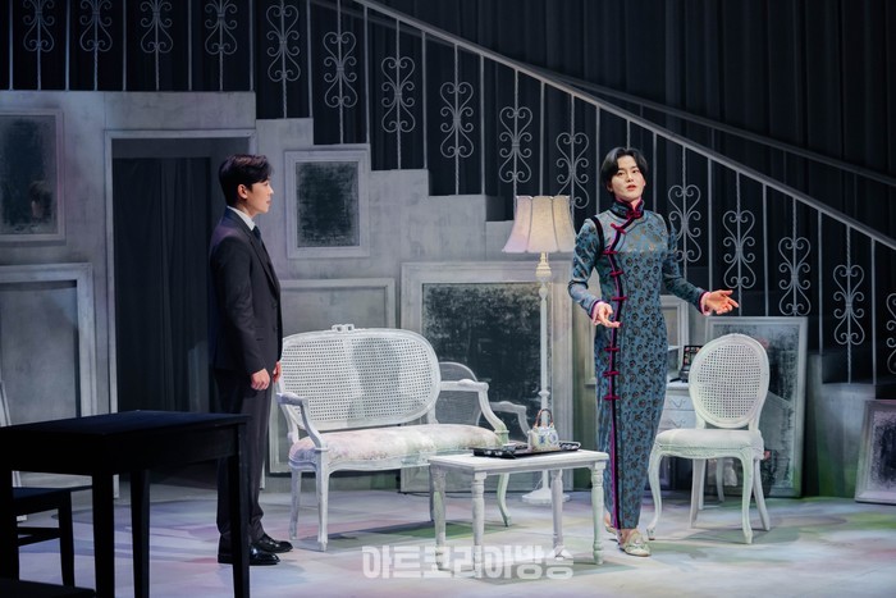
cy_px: 299
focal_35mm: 89
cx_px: 448
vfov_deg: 15.4
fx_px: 2215
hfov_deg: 22.9
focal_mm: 89
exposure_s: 1/125
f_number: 2.8
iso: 1600
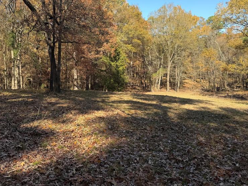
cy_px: 65
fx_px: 236
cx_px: 102
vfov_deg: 42.5
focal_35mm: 33
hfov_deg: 55.0
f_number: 1.78
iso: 80
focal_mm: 6.76
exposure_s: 1/1949
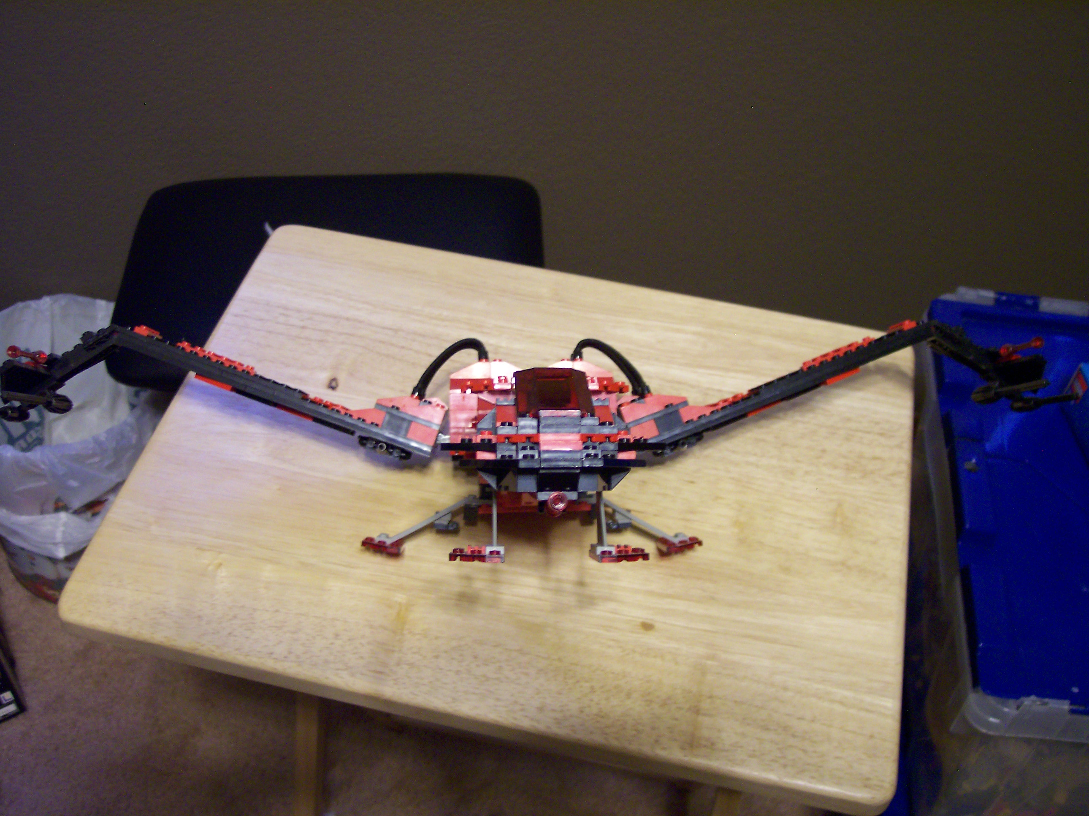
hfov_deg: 49.0
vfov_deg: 37.7
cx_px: 544
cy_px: 408
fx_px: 1195
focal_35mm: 38
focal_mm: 8
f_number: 2.8
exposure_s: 1/10
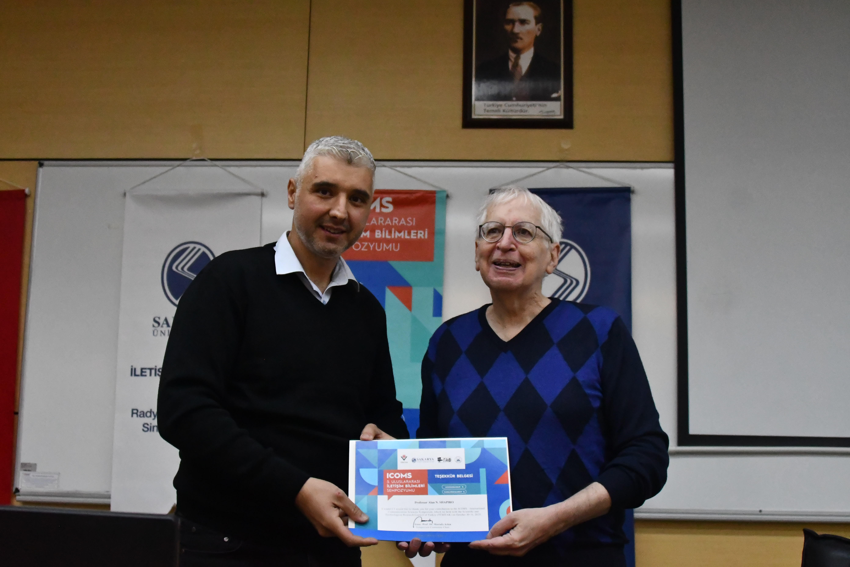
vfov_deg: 28.1
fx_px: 1133
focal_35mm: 48
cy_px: 284
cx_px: 425
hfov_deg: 41.1
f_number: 3.8
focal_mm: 32
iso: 8000
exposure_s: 1/320
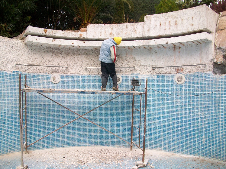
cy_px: 84
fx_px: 209
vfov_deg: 44.2
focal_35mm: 32
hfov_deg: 56.8
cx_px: 113
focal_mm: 5.7
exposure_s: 1/250
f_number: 2.8
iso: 64
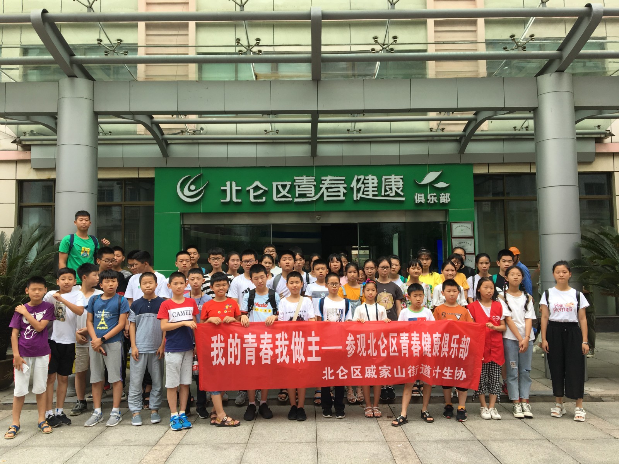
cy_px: 232
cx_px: 310
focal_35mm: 29
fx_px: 519
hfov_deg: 61.7
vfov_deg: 48.2
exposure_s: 1/351
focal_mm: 4.15
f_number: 2.2
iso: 25
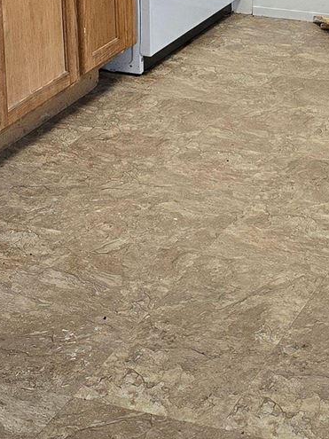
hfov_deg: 13.7
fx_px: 1357
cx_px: 292
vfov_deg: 17.8
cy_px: -27
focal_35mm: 107
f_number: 1.7
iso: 250
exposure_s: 1/120
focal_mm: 6.3
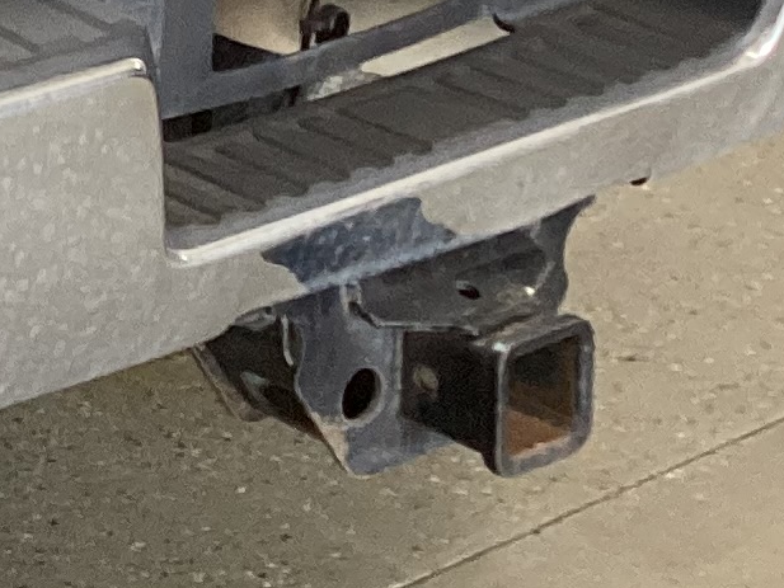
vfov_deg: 8.4
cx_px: -784
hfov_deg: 11.0
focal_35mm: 164
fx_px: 3715
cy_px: -706
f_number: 2.4
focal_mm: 3.3
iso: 80
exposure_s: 1/120
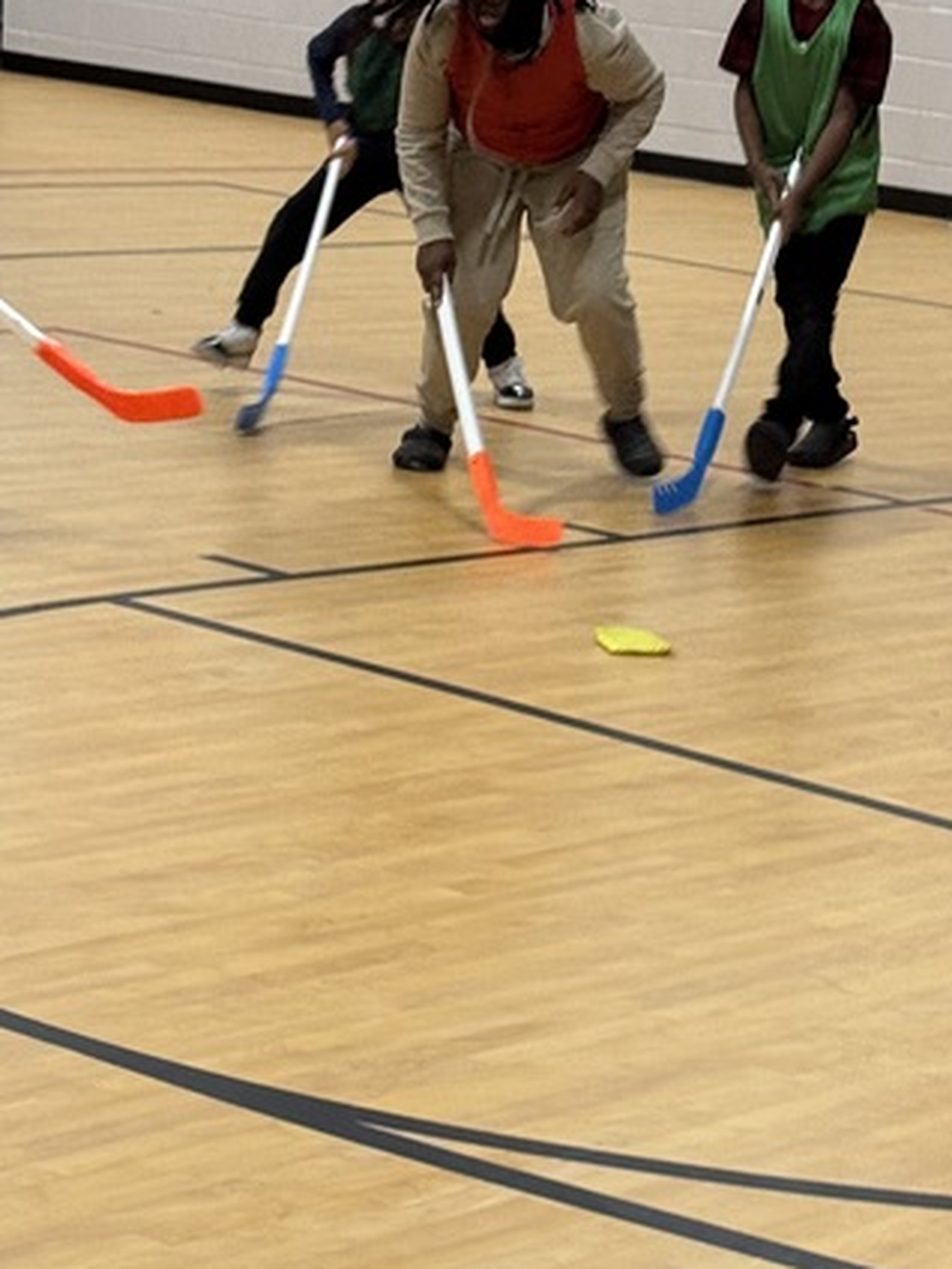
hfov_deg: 12.7
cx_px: 766
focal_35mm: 116
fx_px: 4254
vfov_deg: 17.0
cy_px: 512
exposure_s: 1/60
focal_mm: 6.76
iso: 125
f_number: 1.78
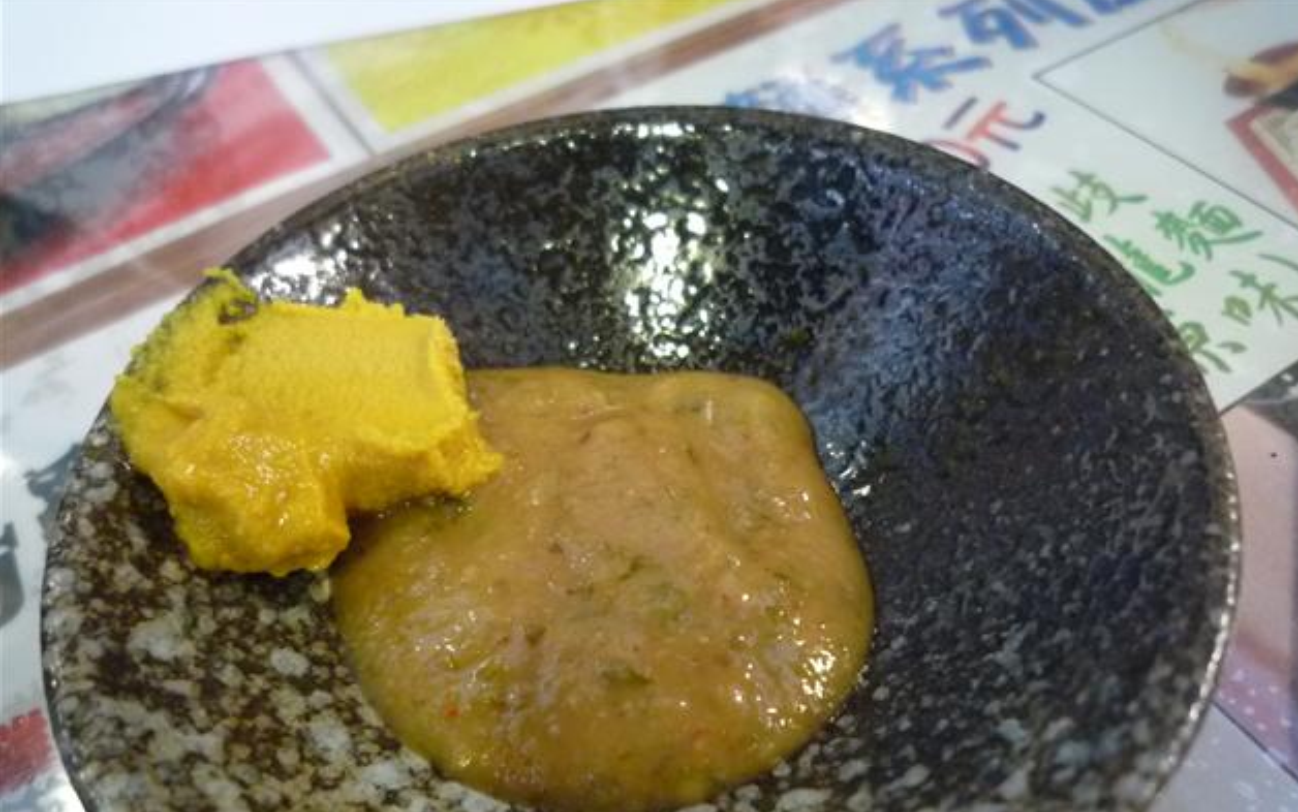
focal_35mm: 27
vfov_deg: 45.8
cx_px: 659
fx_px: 955
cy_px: 486
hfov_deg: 68.4
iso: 400
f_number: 2.8
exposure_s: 1/13
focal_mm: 4.4
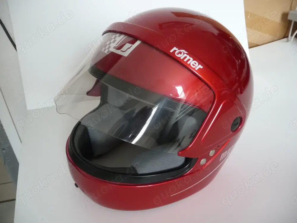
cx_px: 148
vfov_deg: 49.7
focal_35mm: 28
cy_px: 112
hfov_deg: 63.4
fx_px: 240
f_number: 3.3
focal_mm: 4.7
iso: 400
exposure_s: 1/25
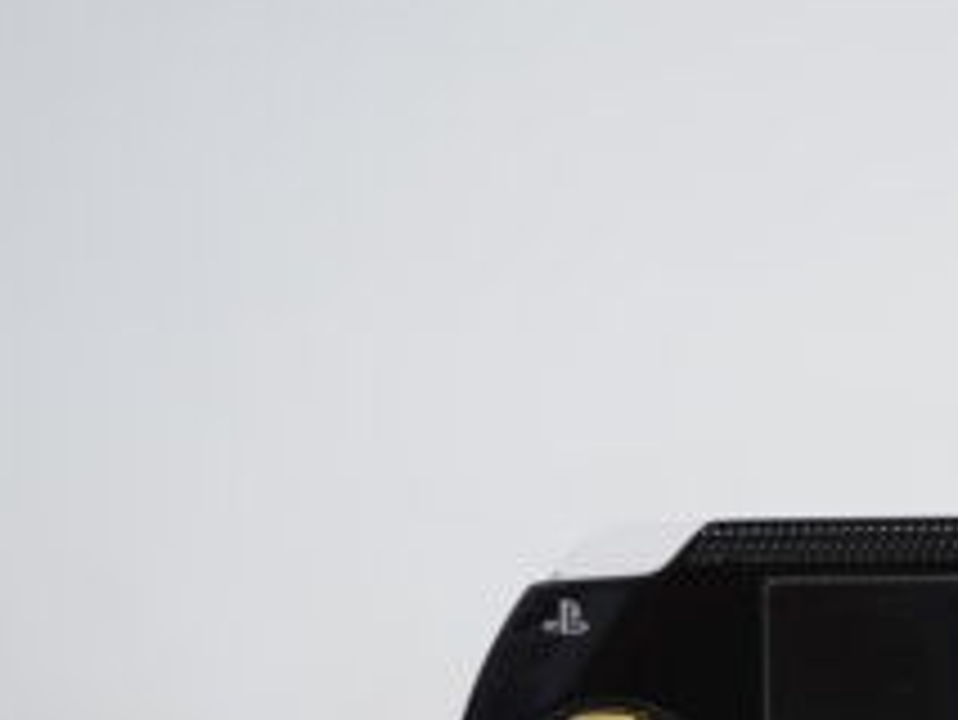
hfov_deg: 17.9
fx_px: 2852
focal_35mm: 103
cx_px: 1219
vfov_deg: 14.1
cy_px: 801
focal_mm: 38
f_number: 5.6
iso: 100
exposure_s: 1/6
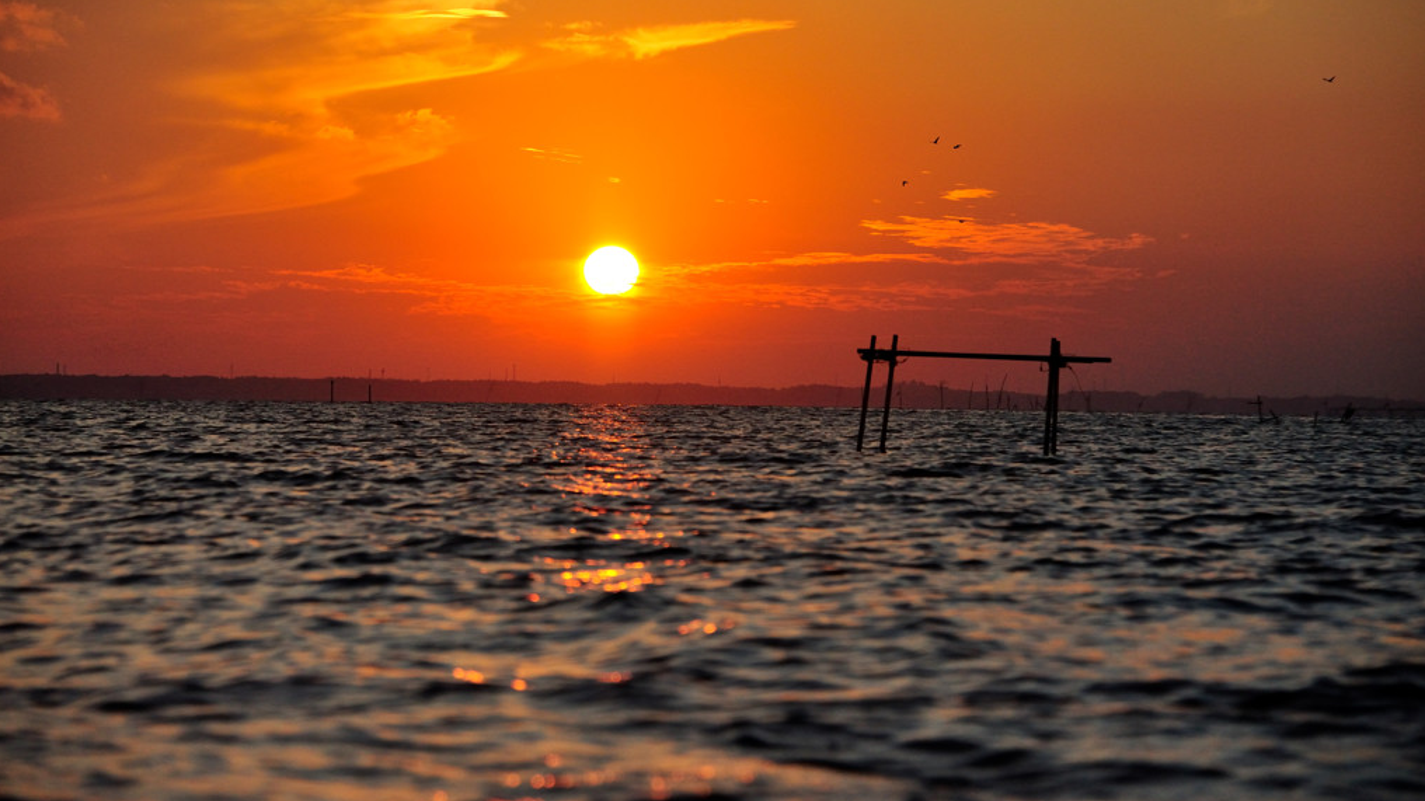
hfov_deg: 14.1
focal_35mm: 153
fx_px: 5780
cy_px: 329
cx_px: 712
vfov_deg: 7.9
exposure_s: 1/8000
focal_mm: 145
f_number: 6.3
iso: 2000
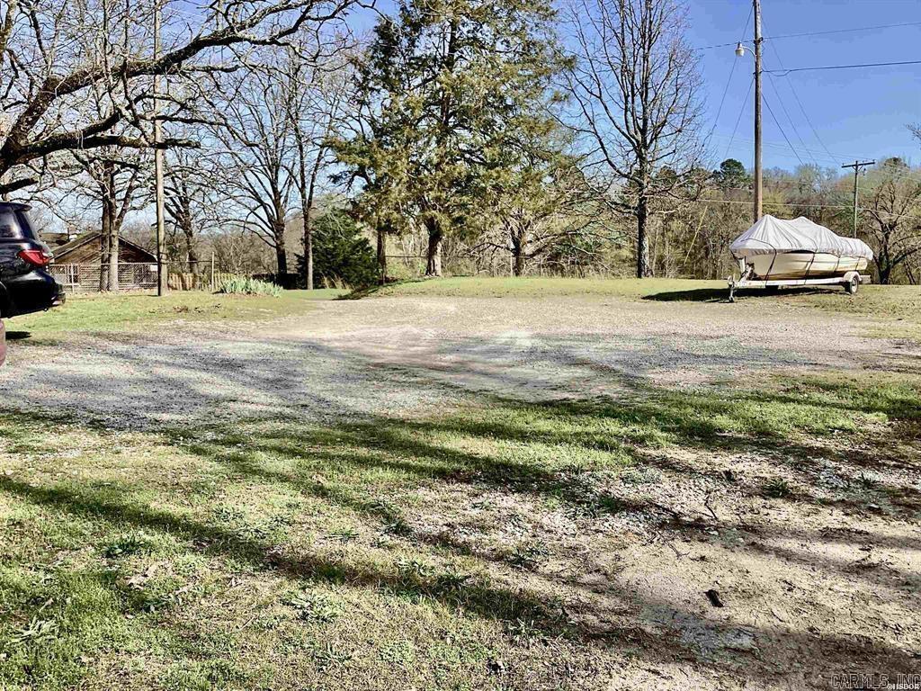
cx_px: 460
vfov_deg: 45.4
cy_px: 346
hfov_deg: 58.4
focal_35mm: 31
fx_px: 825
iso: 25
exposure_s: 1/886
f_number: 2.4
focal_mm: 3.3
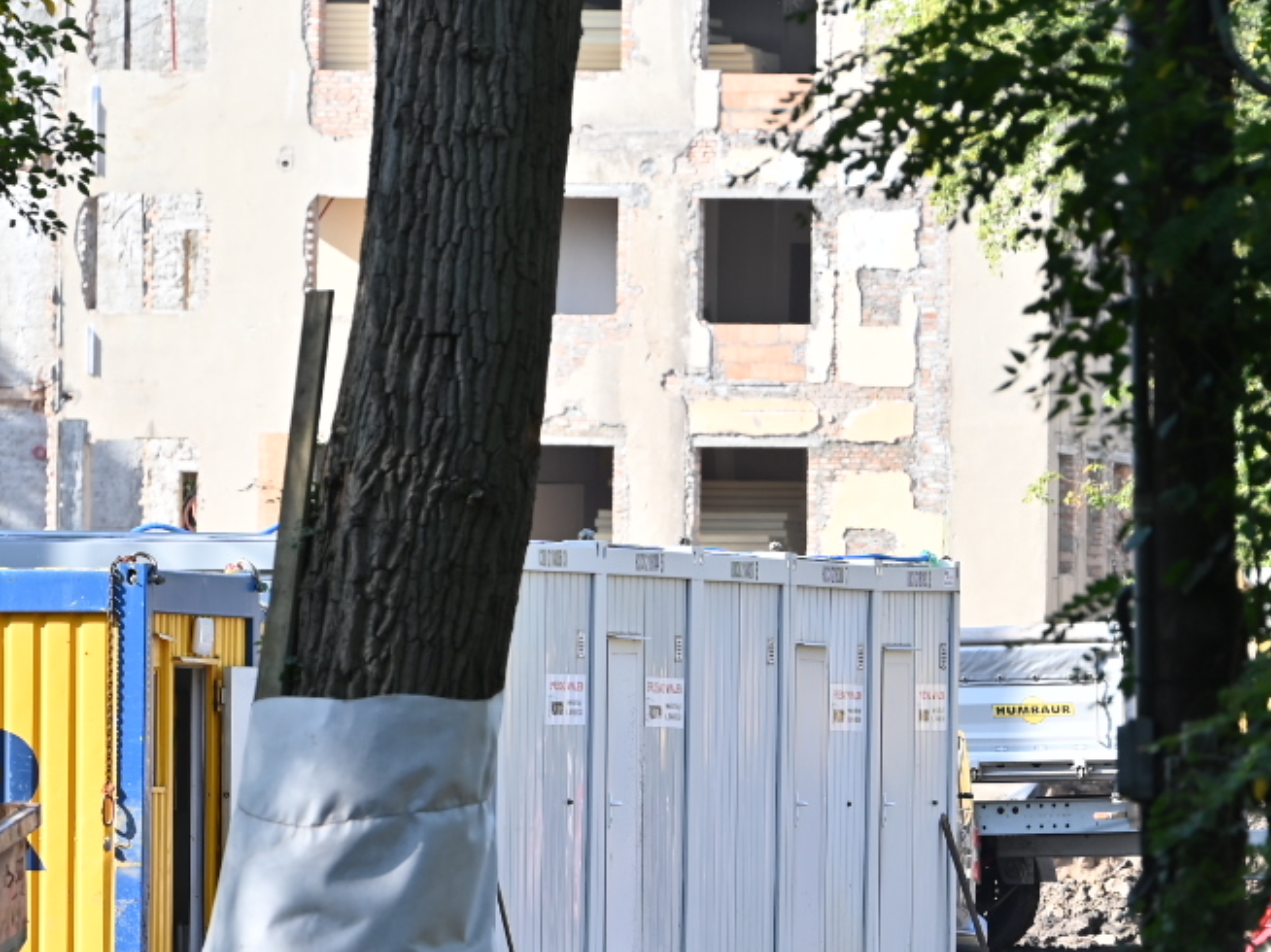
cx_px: 911
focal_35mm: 429
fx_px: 15746
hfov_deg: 4.6
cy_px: 789
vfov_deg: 3.5
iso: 100
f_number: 6.3
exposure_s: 1/160
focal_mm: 180
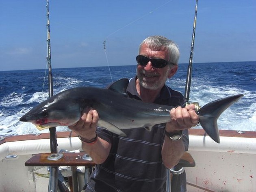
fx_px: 281
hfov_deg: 49.0
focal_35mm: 38
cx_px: 128
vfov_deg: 37.7
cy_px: 96
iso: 80
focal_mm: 7.9
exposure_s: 1/250
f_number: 8
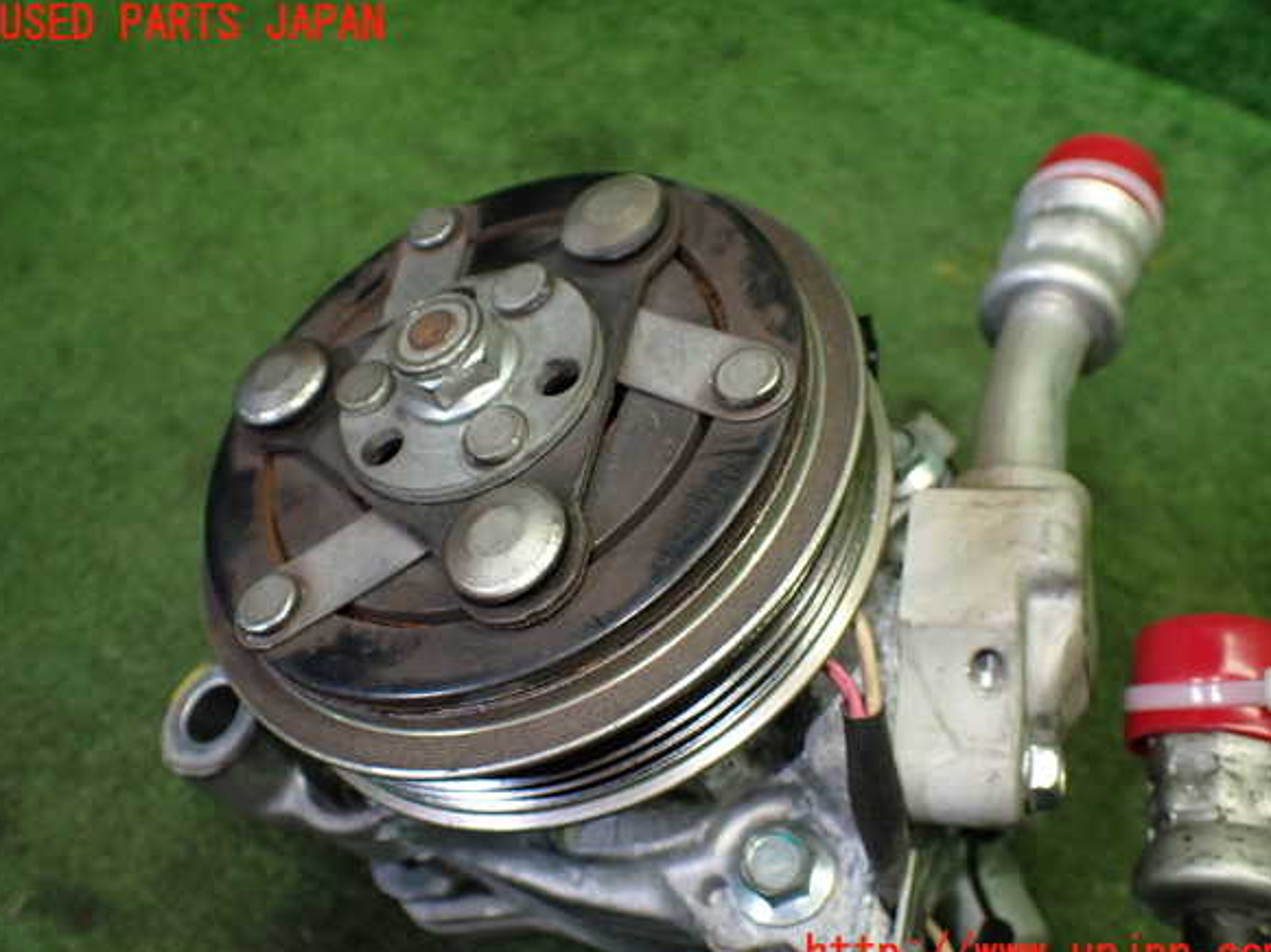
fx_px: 1138
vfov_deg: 45.4
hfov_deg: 58.4
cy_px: 490
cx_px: 643
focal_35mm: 31
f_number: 2.3
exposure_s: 1/125
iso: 400
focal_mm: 5.4
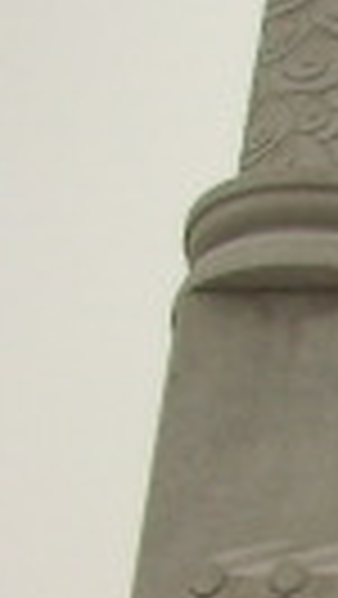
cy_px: 1493
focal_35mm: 294
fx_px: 4675
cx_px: 2235
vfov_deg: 6.9
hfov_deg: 3.5
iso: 64
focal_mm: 5.7
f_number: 2.8
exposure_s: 1/402
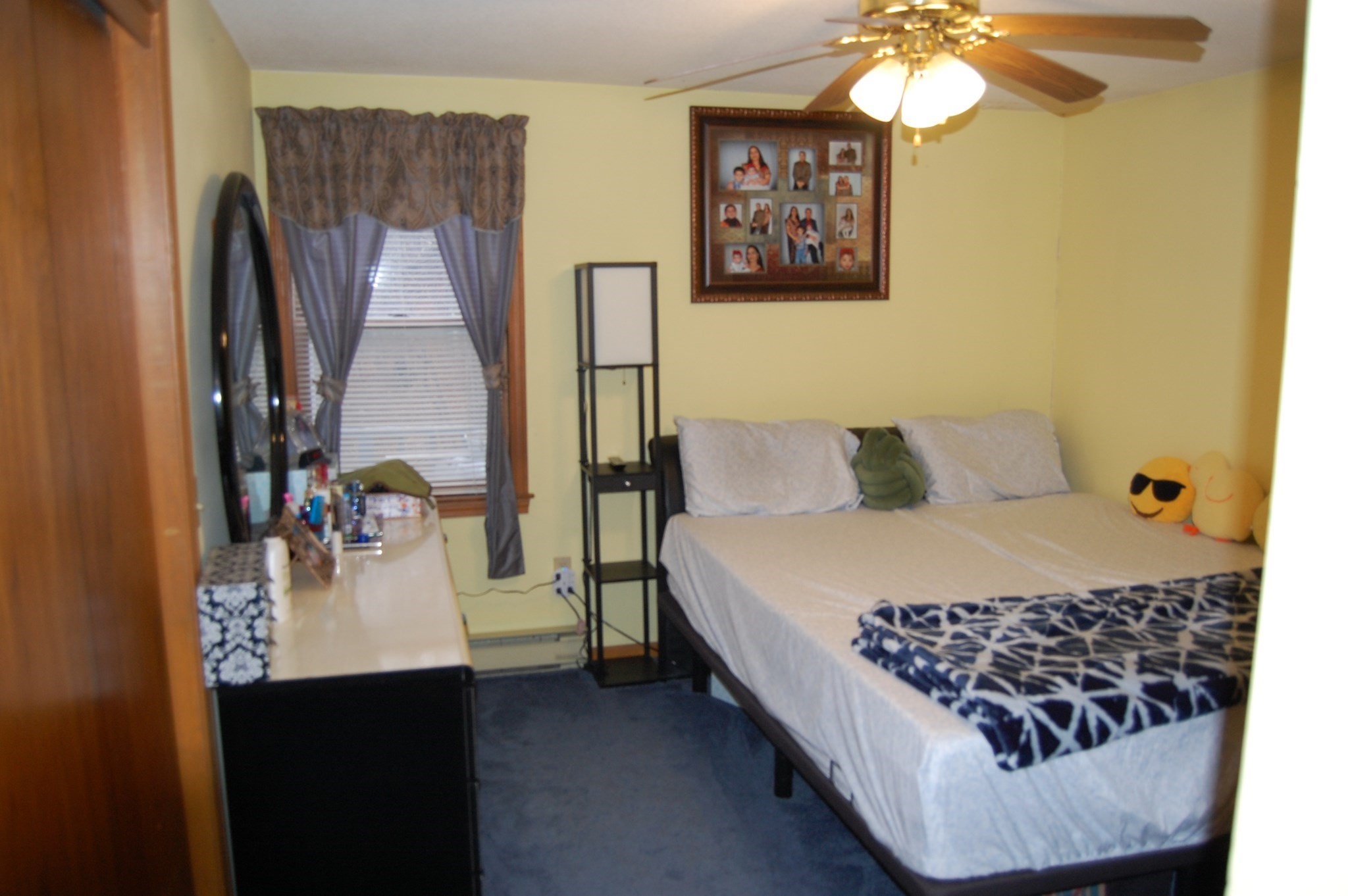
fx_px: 1010
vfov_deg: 47.9
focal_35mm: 27
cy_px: 448
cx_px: 674
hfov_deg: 67.4
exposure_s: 1/60
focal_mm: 18
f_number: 3.5
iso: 400
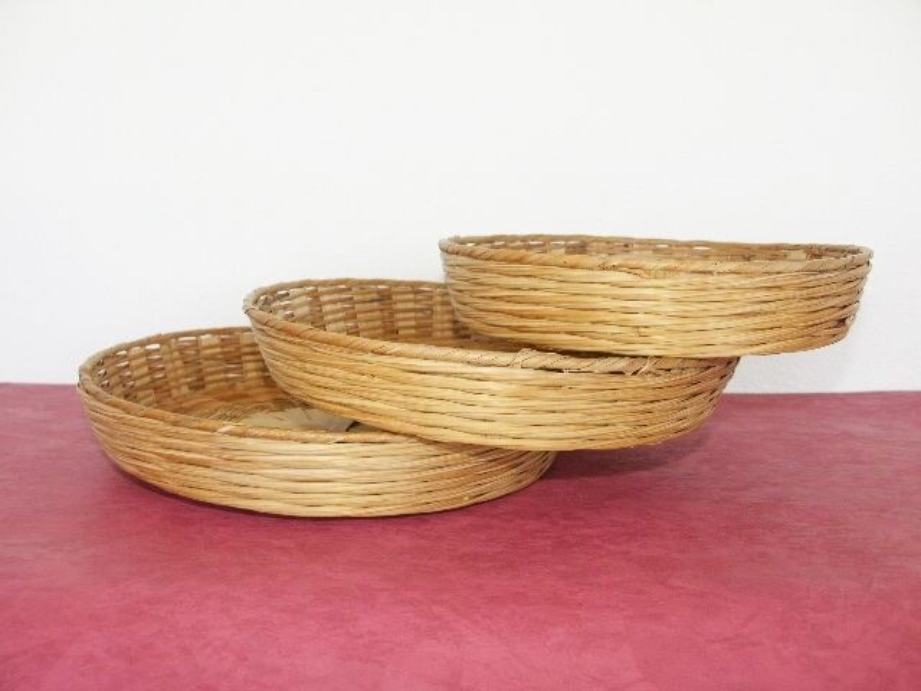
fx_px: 798
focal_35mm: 30
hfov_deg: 60.0
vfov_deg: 46.8
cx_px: 460
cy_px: 346
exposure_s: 1/100
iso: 64
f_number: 2.8
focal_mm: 7.74
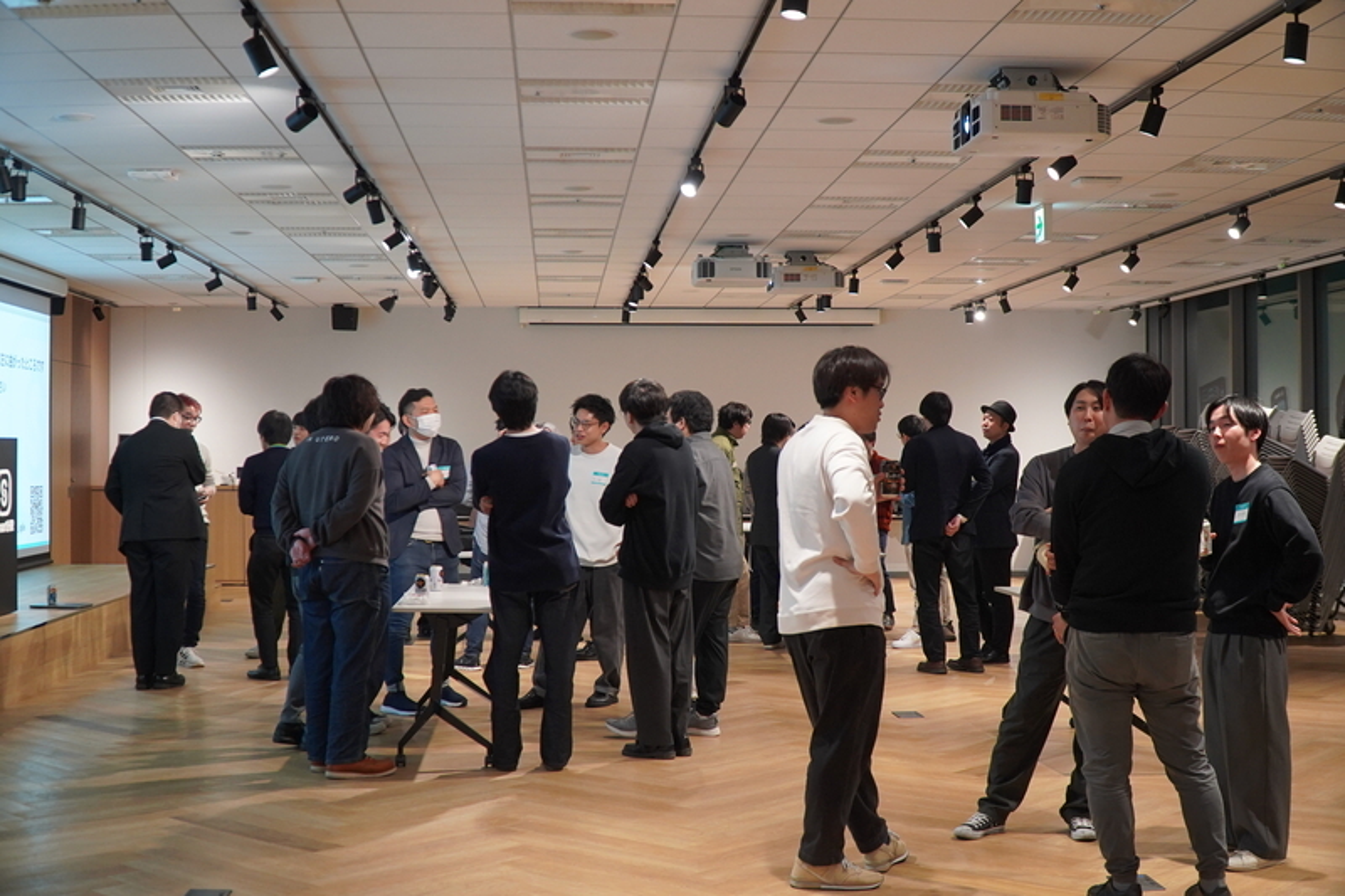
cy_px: 448
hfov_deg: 45.4
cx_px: 672
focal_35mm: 43
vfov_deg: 31.2
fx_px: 1606
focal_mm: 29
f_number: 4
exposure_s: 1/160
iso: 1250
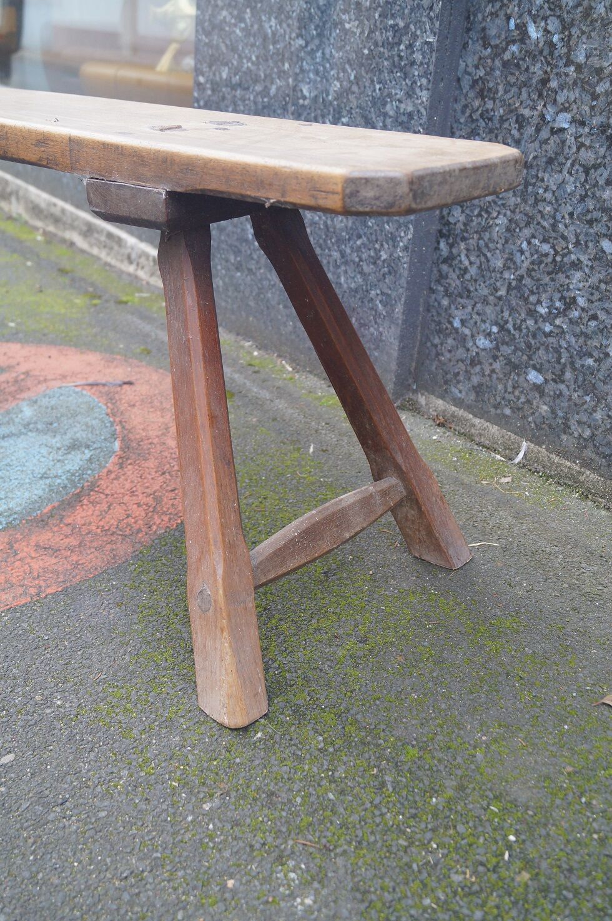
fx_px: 920
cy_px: 460
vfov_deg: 53.2
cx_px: 306
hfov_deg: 36.8
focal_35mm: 36
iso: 500
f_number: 4
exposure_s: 1/60
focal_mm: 24
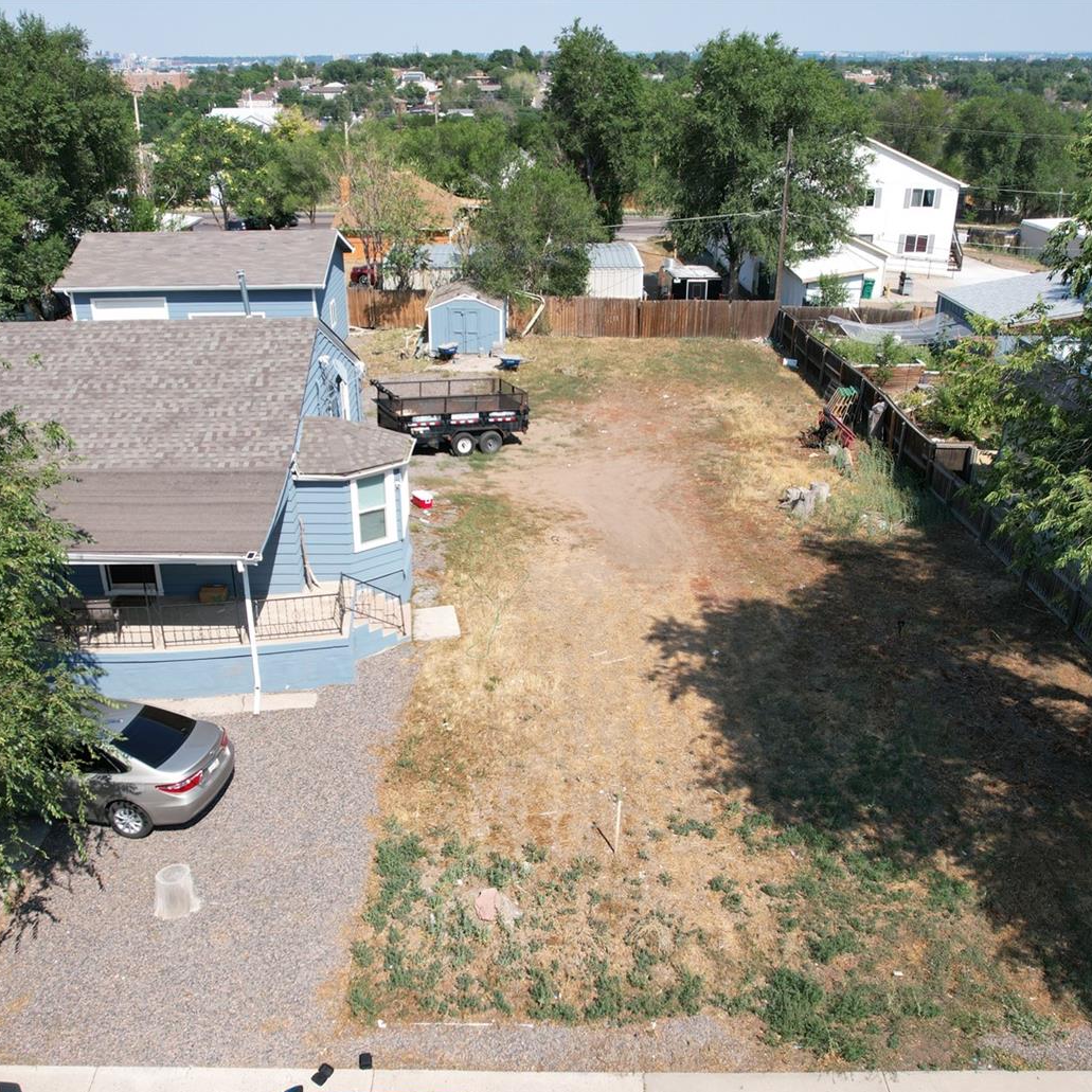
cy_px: 562
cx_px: 537
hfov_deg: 55.6
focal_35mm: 29
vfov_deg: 55.6
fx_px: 1035
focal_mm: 8.38
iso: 110
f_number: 2.8
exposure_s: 1/1500
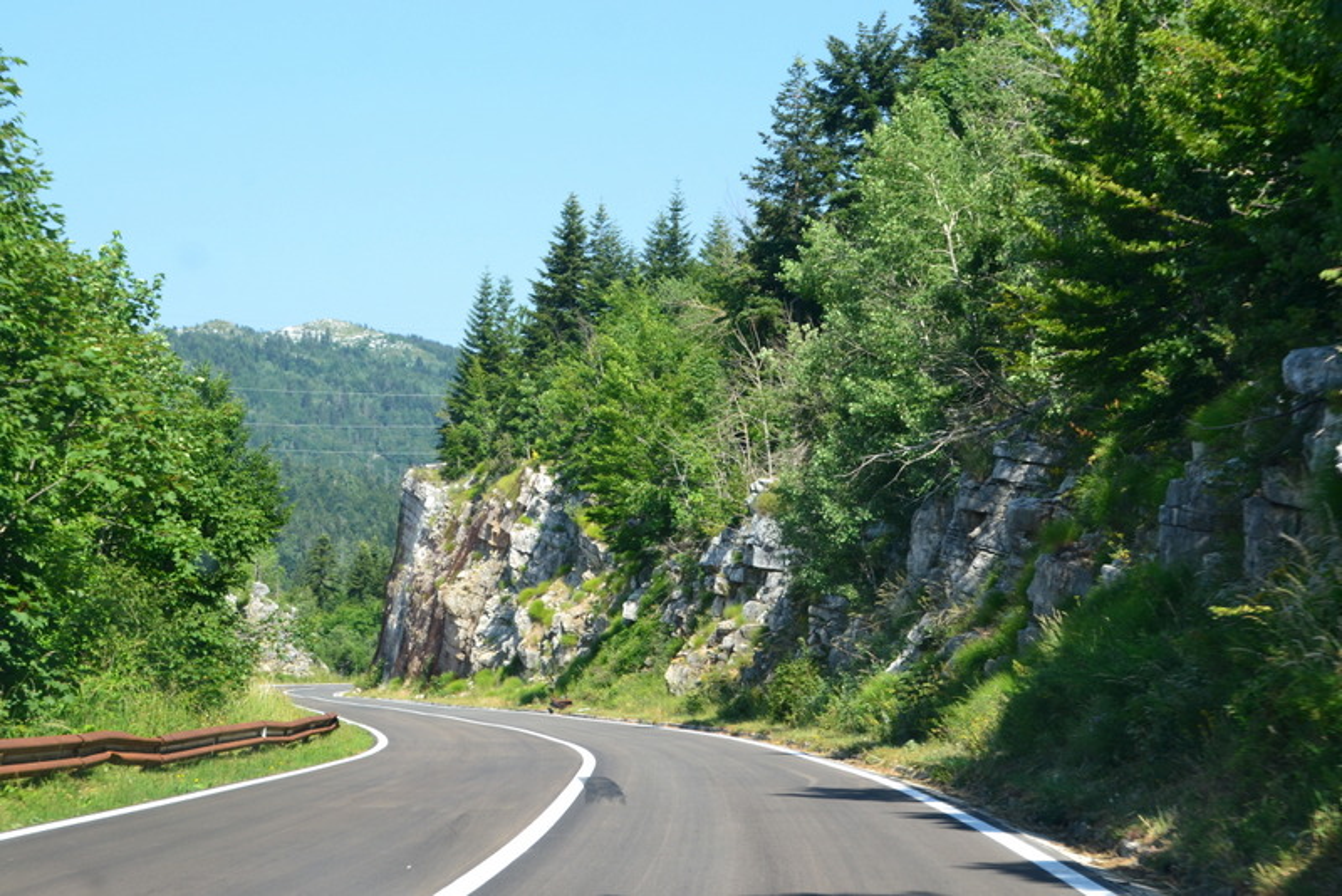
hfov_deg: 27.0
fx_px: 2797
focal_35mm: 75
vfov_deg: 18.2
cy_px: 448
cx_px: 671
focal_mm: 50
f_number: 10
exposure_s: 1/200
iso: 400
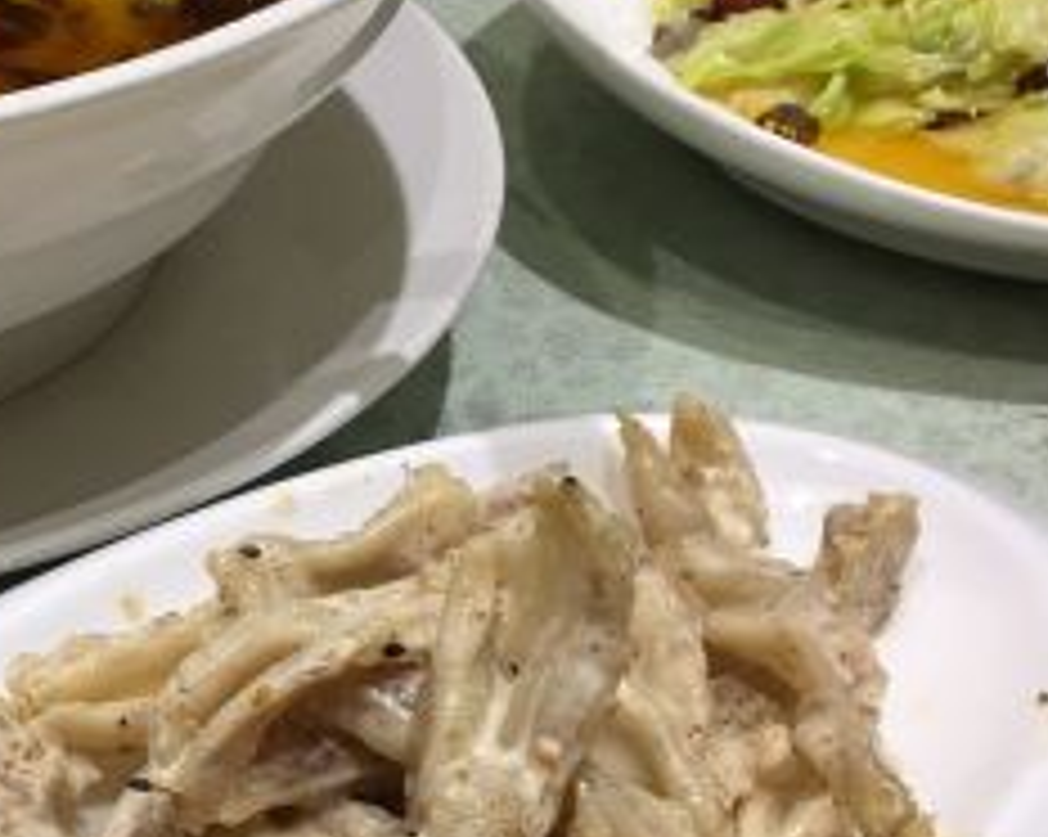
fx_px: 2634
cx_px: 34
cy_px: 572
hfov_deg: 21.8
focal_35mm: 85
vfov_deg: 18.0
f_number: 2.2
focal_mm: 4.15
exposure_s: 1/50
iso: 25
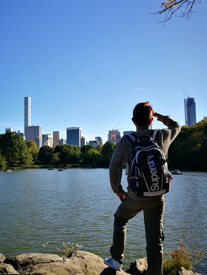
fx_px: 279
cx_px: 84
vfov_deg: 52.6
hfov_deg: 40.6
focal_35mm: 35
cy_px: 143
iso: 50
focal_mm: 4.5
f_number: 2.2
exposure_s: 1/774
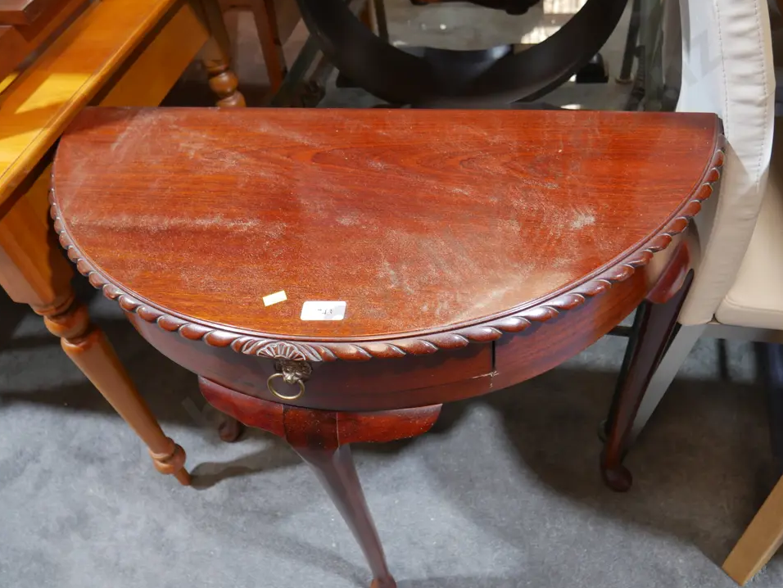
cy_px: 295
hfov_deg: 59.9
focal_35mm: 30
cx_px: 381
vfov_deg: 46.8
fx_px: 679
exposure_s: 1/60
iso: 800
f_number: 3.5
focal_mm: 14
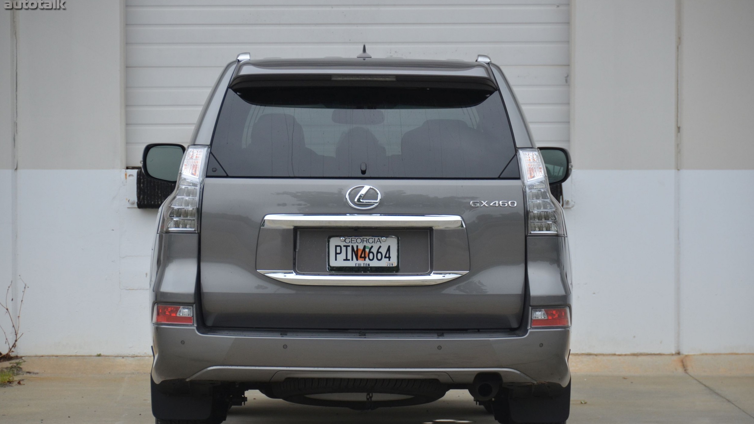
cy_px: 248
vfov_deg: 5.9
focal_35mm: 205
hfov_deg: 10.5
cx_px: 377
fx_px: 4098
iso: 560
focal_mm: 130
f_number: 5.6
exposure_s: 1/1000
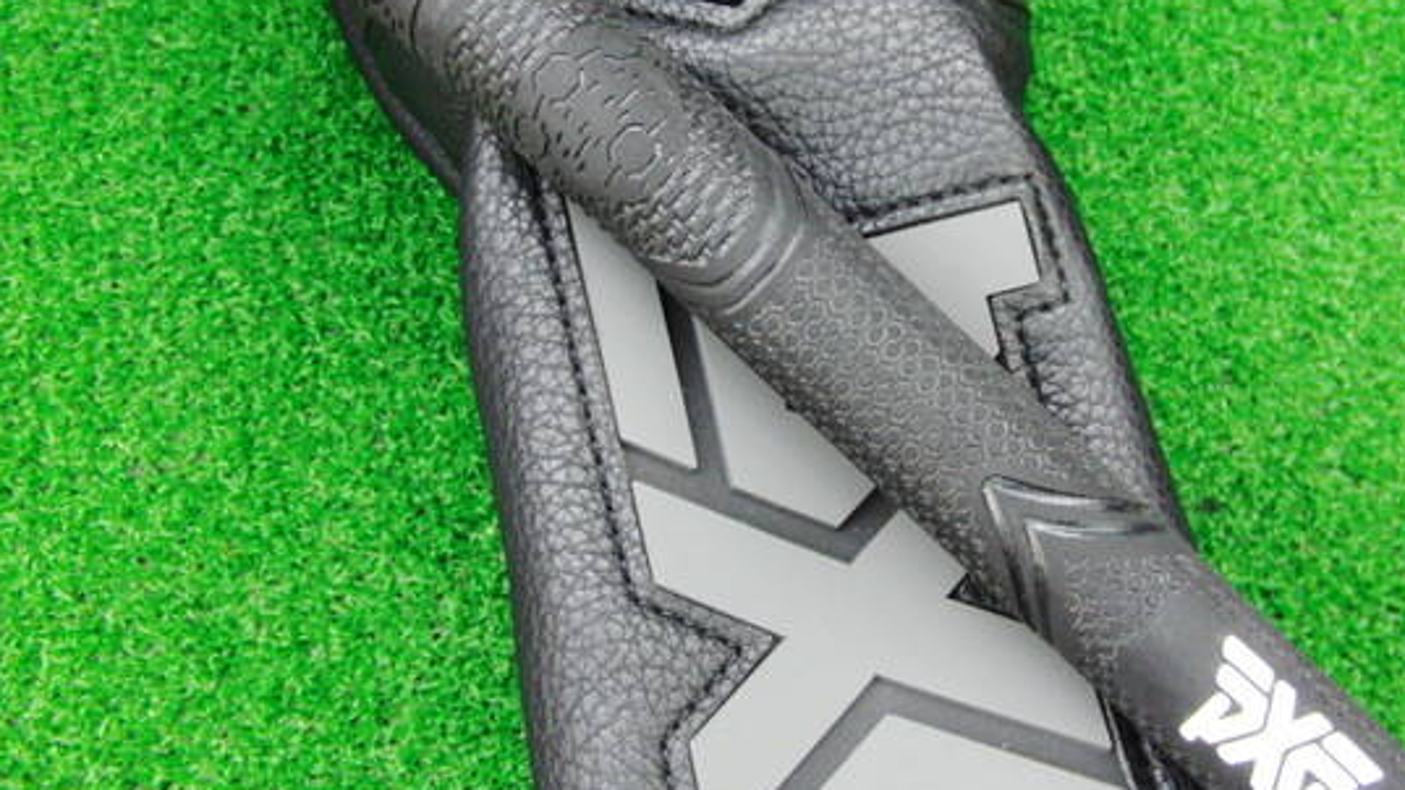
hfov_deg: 42.8
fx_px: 1788
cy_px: 259
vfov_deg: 24.8
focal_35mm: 48
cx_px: 814
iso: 400
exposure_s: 1/15
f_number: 3.6
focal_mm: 6.42
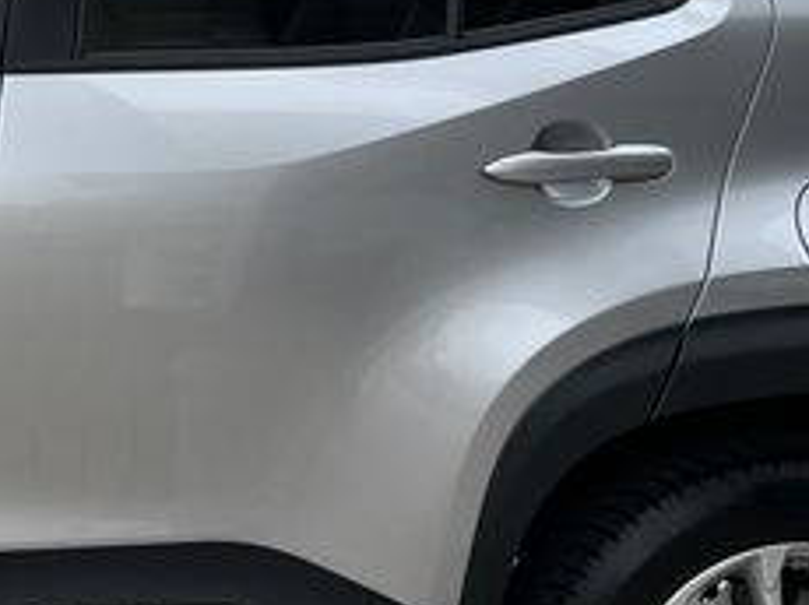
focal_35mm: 116
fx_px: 2708
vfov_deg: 12.7
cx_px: -397
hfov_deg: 15.7
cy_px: 116
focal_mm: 5.1
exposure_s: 1/2309
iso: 50
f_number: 1.6
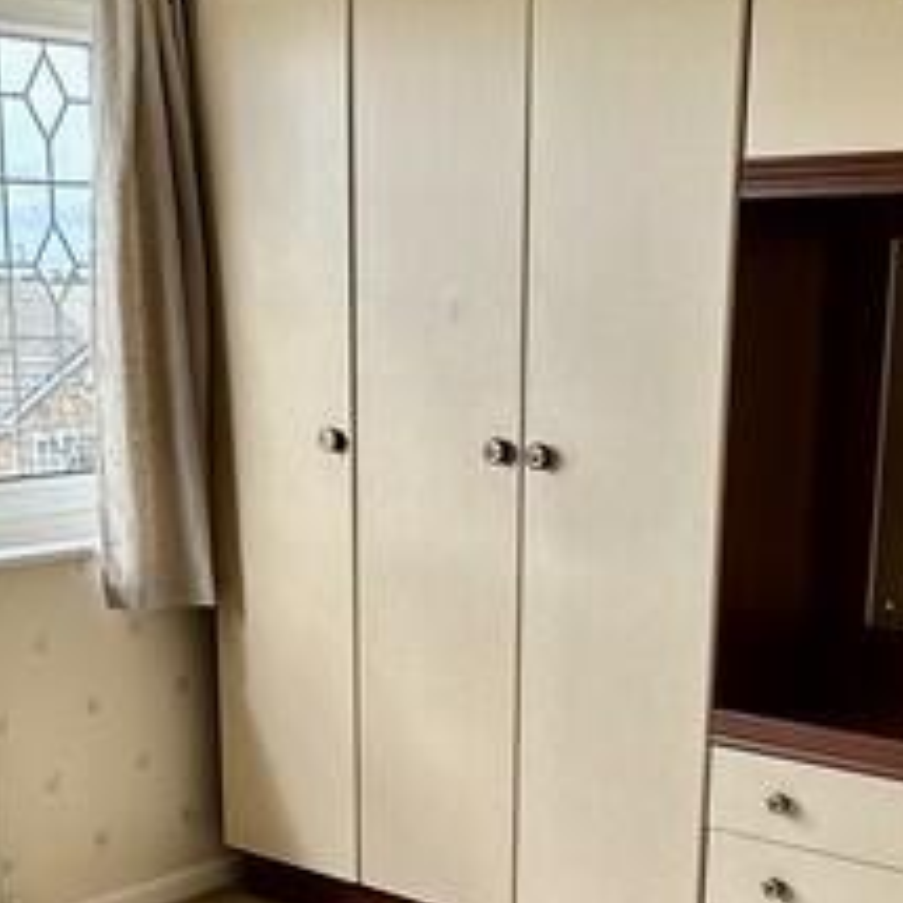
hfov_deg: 29.0
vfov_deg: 27.8
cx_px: 391
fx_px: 1741
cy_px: 844
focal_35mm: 59
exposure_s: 1/115
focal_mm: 2.22
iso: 40
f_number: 2.2
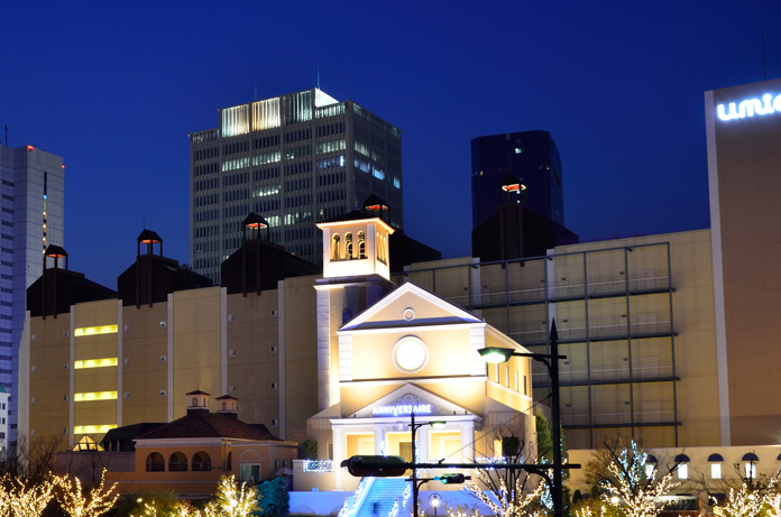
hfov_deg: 37.0
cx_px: 236
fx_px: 1147
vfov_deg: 25.2
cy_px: 368
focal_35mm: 53
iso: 100
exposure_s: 4
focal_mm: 24
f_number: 8
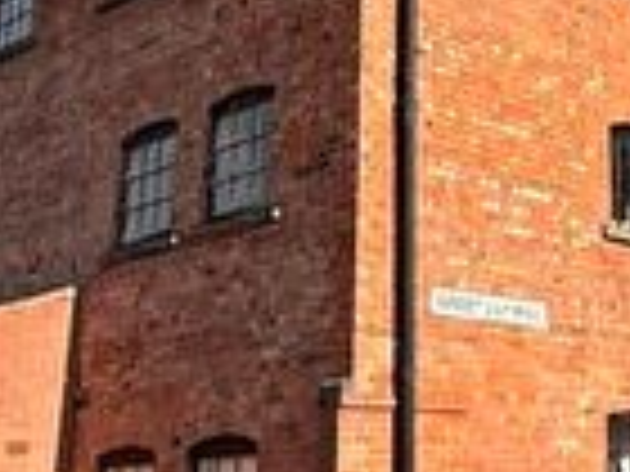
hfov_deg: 25.6
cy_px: 196
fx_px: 1274
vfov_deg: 21.0
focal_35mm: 70
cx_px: 706
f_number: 2.2
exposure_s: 1/1848
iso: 50
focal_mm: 2.22
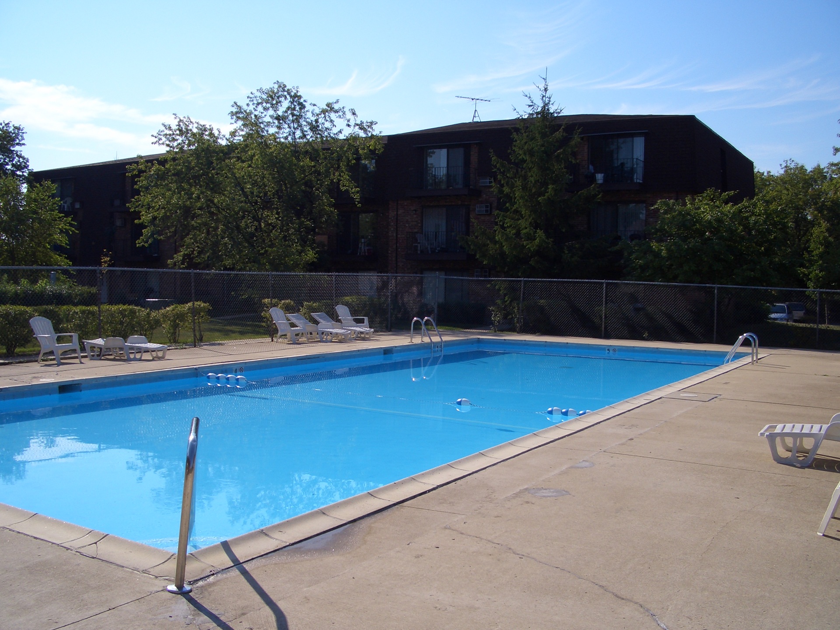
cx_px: 420
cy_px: 315
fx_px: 849
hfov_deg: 52.6
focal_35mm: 35
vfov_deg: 40.7
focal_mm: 5.8
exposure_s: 1/640
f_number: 4.3
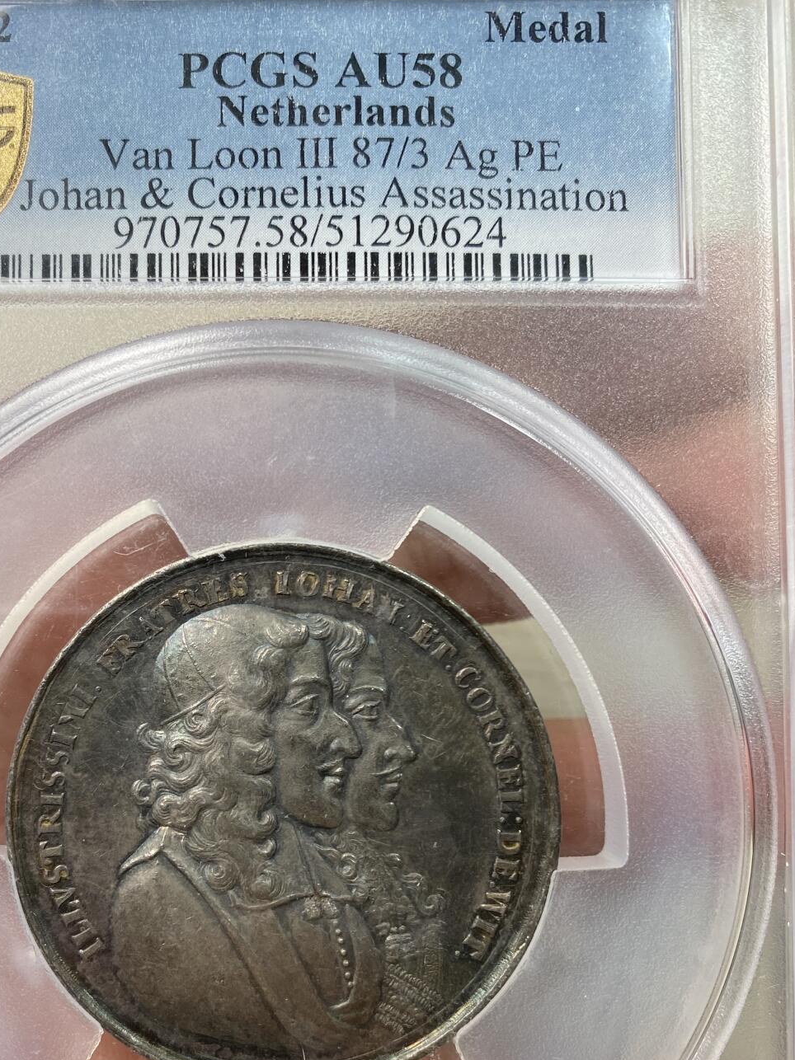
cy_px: 650
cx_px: 260
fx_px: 1072
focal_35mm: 35
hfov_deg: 40.1
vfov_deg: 52.2
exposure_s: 1/121
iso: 32
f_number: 1.8
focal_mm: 4.25
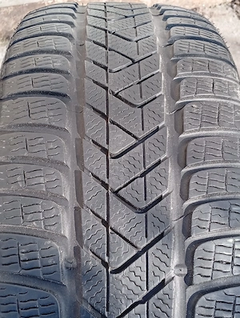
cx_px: 120
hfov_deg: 27.1
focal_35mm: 54
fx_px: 498
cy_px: 159
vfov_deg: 35.5
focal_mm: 3.98
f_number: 1.8
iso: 59
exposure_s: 1/101
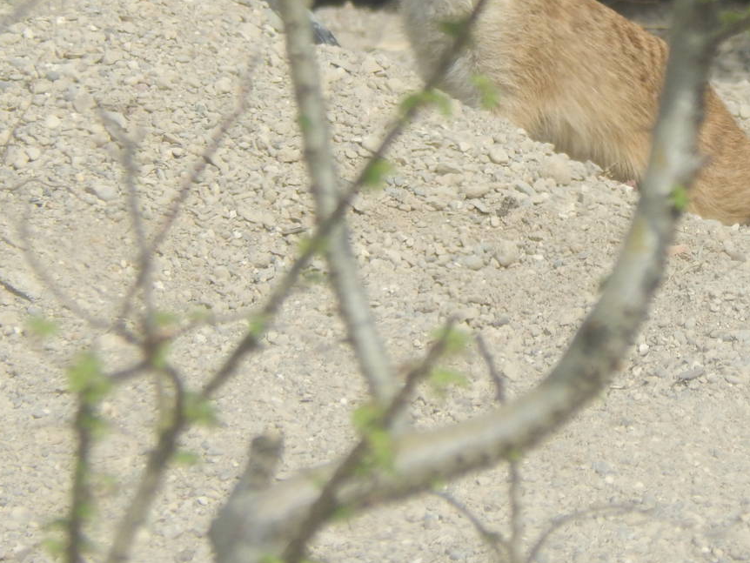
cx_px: 578
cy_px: 121
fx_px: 19830
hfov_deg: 2.2
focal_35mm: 915
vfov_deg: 1.6
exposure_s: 1/320
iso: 125
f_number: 5.8
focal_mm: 88.6
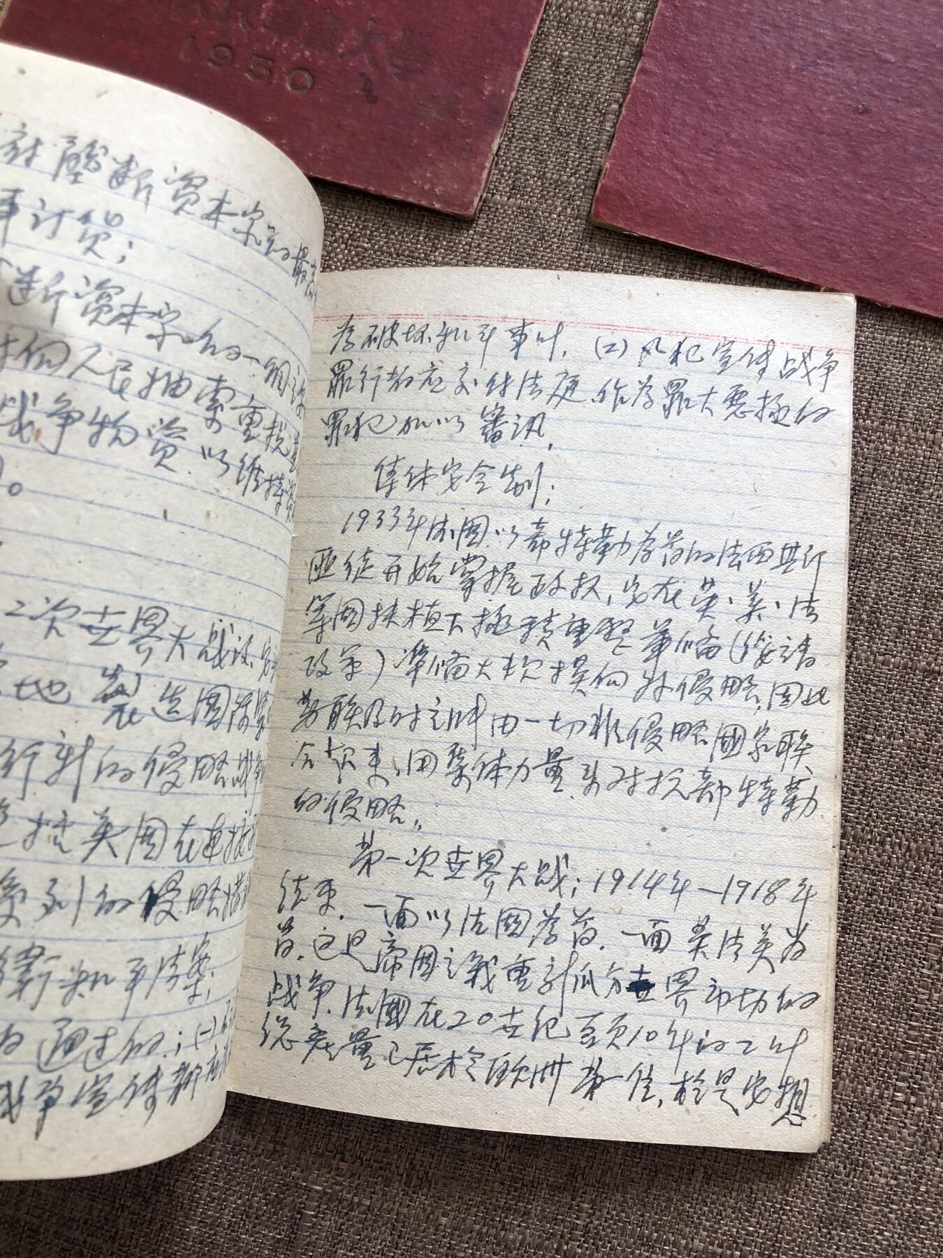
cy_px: 629
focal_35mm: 28
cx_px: 472
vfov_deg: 63.4
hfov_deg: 49.7
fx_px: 1017
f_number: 1.8
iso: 32
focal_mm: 4
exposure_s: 1/30
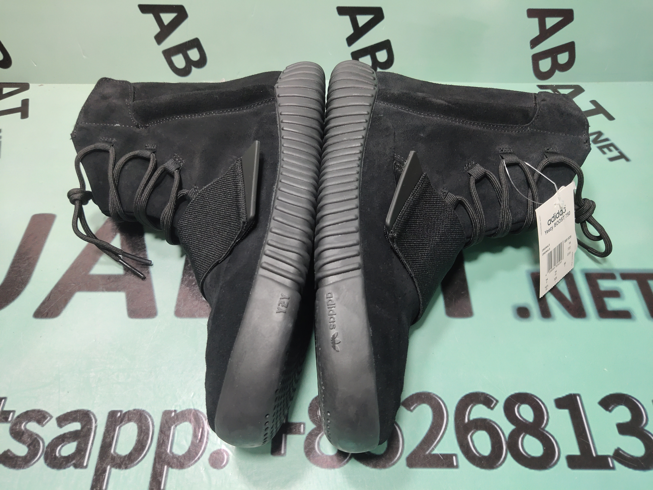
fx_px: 566
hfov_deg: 60.0
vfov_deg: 46.8
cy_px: 245
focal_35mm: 30
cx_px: 326
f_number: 1.79
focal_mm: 4.35
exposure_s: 1/50
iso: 152
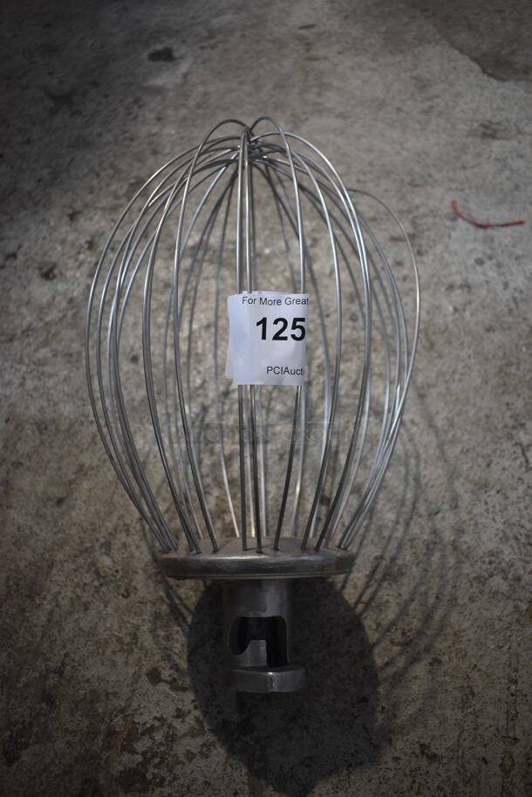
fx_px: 664
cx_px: 266
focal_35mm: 30
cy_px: 398
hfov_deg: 43.7
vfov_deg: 61.9
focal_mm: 20
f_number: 3.5
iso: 1400
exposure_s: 1/125
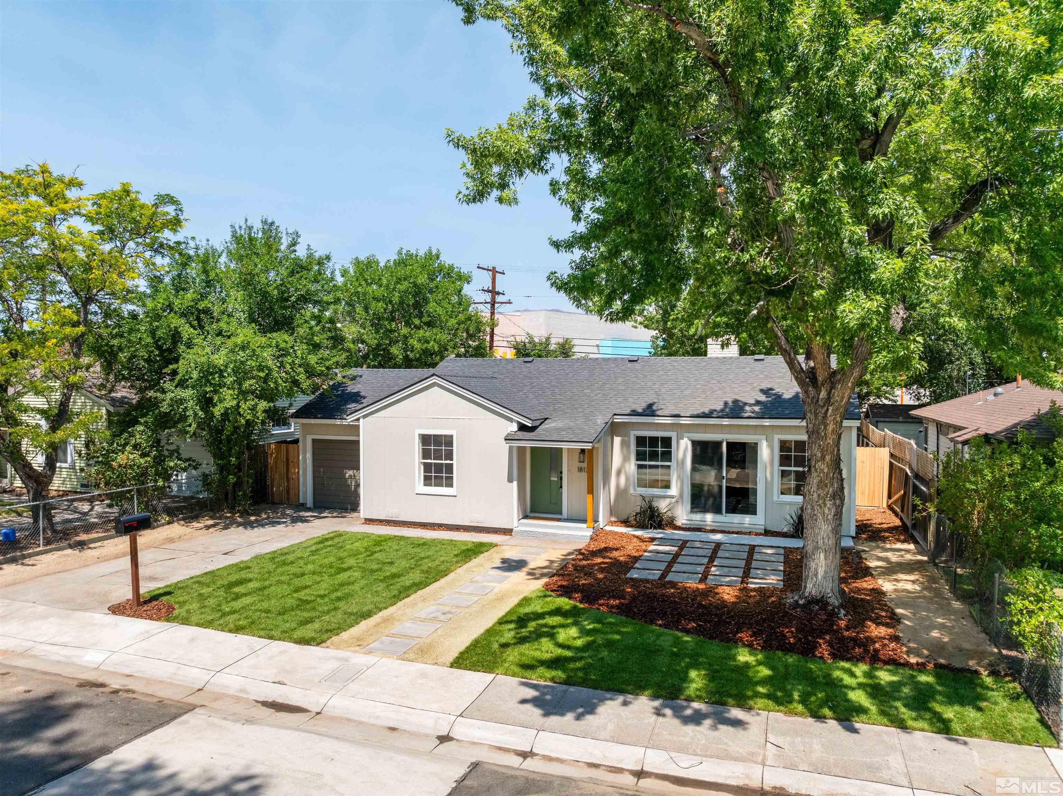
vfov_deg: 56.8
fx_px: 737
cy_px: 398
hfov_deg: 71.6
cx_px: 532
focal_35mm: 24
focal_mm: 12.29
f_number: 2.8
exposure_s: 1/3200
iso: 130
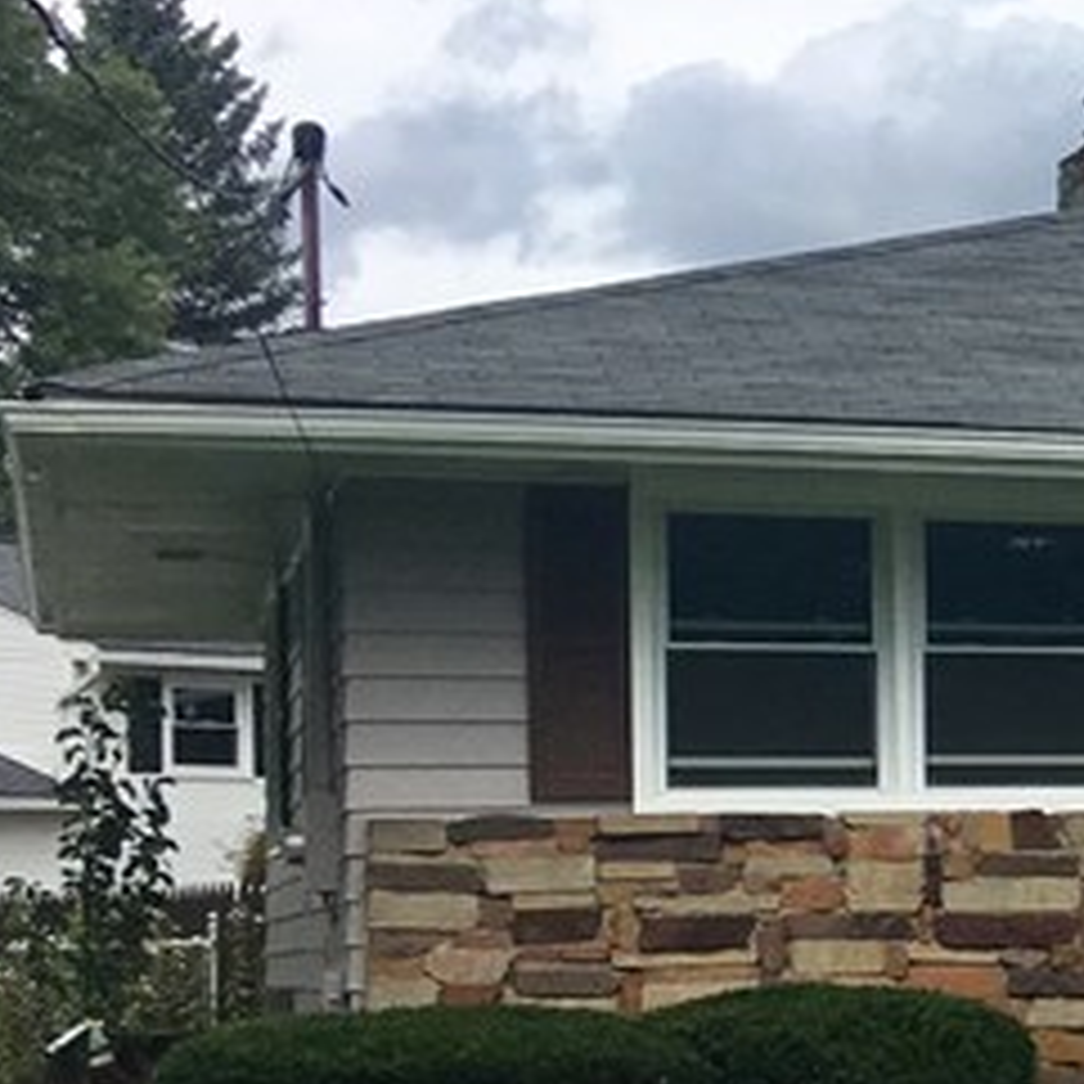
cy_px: 814
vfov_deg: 15.9
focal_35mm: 109
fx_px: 3862
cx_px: 2244
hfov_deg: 13.4
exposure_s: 1/1304
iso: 25
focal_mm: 4.15
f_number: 2.2
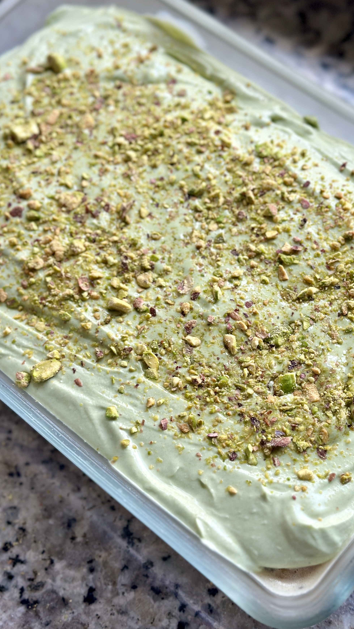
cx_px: 220
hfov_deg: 22.2
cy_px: 312
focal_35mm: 54
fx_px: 901
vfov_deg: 38.5
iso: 80
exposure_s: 1/571
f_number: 1.78
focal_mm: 6.86
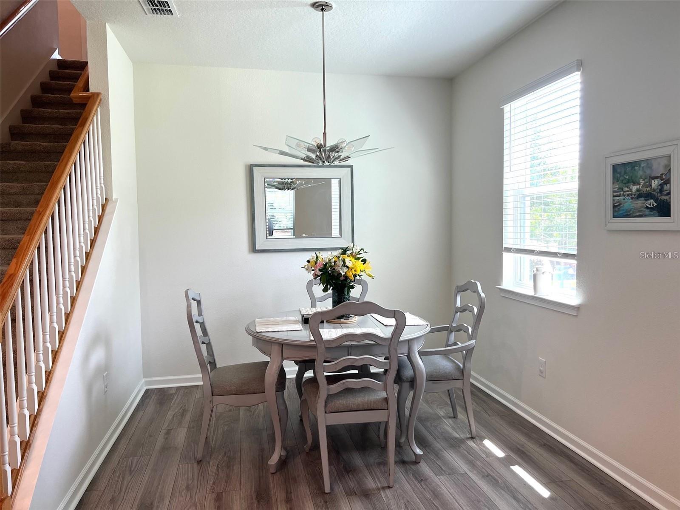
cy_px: 255
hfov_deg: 67.3
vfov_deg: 53.1
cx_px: 340
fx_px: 511
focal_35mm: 26
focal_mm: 5.7
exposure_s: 1/146
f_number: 1.5
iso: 64
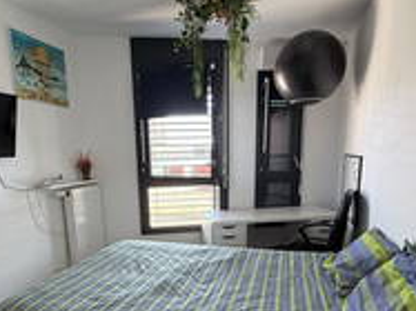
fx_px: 324
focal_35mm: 27
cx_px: 196
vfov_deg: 49.8
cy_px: 222
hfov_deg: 65.3
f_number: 2.2
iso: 250
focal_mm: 2.22
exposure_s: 1/99
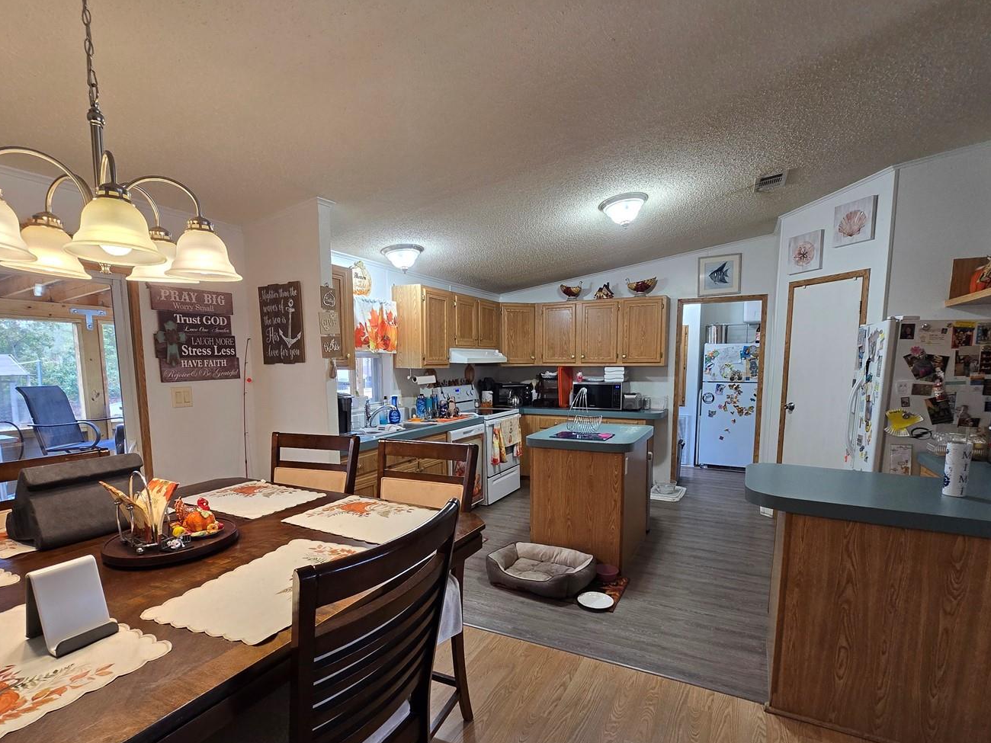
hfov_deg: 94.5
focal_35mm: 16
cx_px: 493
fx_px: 458
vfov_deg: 77.6
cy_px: 425
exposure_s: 1/60
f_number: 2.2
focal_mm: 2.2
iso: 160
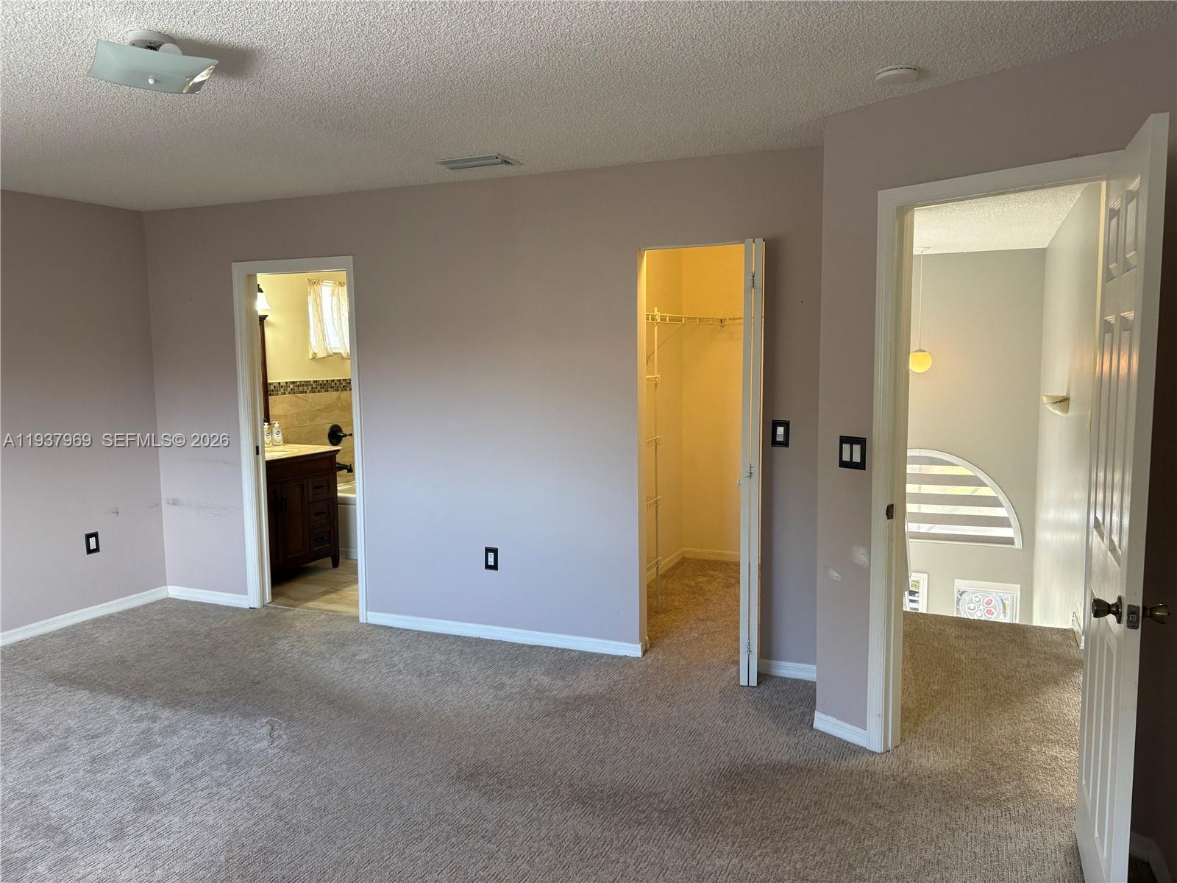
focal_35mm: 26
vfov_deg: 53.1
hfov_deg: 67.3
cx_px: 588
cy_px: 442
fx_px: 884
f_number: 1.6
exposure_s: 1/60
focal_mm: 5.96
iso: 100
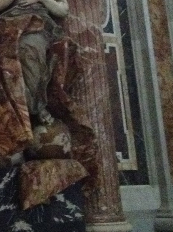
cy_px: -46
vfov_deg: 14.3
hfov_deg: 10.4
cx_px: -141
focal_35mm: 134
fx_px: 894
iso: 800
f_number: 2.4
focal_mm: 4.28
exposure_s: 1/15
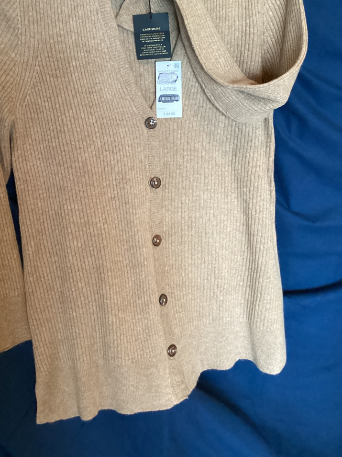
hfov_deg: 36.7
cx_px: 138
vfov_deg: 47.4
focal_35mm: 39
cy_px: 170
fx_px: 514
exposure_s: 1/30
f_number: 2.4
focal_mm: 3.3
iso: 320
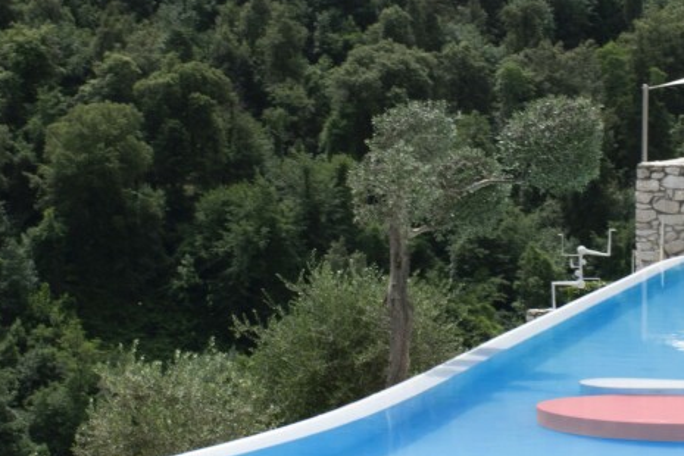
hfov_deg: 13.2
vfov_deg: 8.9
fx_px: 2945
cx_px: 457
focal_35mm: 155
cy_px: 218
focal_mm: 32
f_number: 11
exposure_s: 1/200
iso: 100
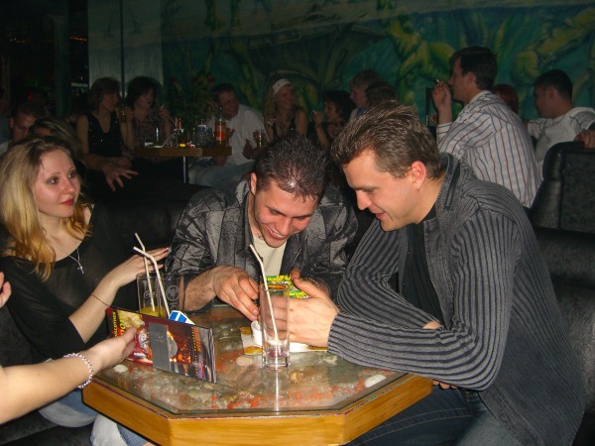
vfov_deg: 37.7
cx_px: 298
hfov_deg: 49.0
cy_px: 223
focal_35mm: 38
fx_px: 653
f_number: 2.8
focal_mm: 7.9
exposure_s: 1/60
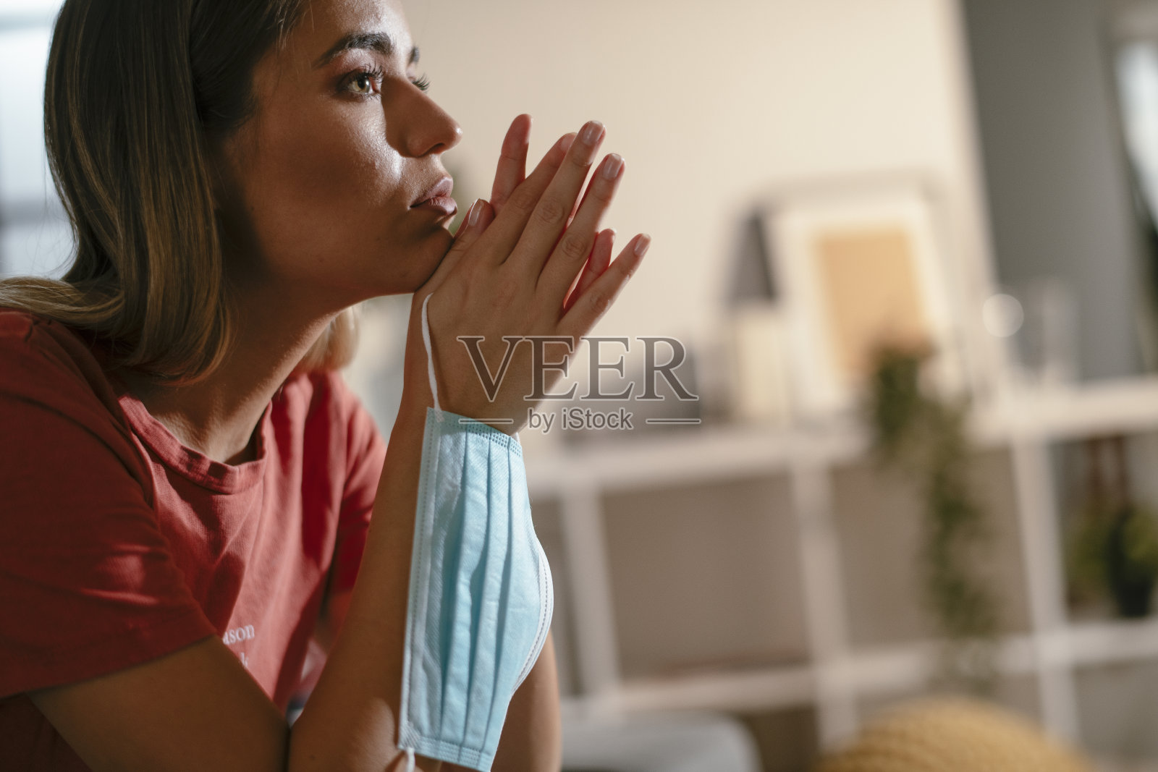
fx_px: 1866
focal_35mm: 58
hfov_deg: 34.5
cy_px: 386
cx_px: 579
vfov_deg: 23.4
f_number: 2
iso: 320
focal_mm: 58
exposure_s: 1/250
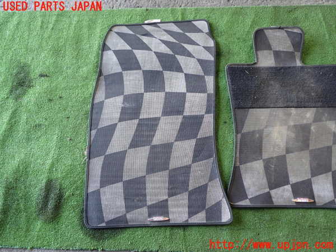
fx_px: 291
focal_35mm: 30
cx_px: 168
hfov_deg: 60.0
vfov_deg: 46.8
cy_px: 126
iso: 200
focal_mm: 5.4
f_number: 2.3
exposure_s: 1/40
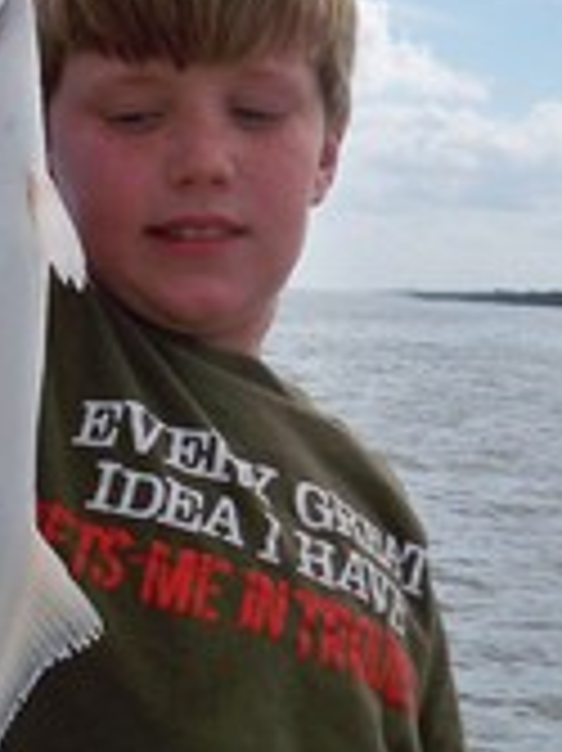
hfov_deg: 13.1
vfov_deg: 17.5
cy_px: 232
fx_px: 2428
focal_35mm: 112
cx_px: 63
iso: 80
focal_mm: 6.3
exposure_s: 1/1250
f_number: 4.7
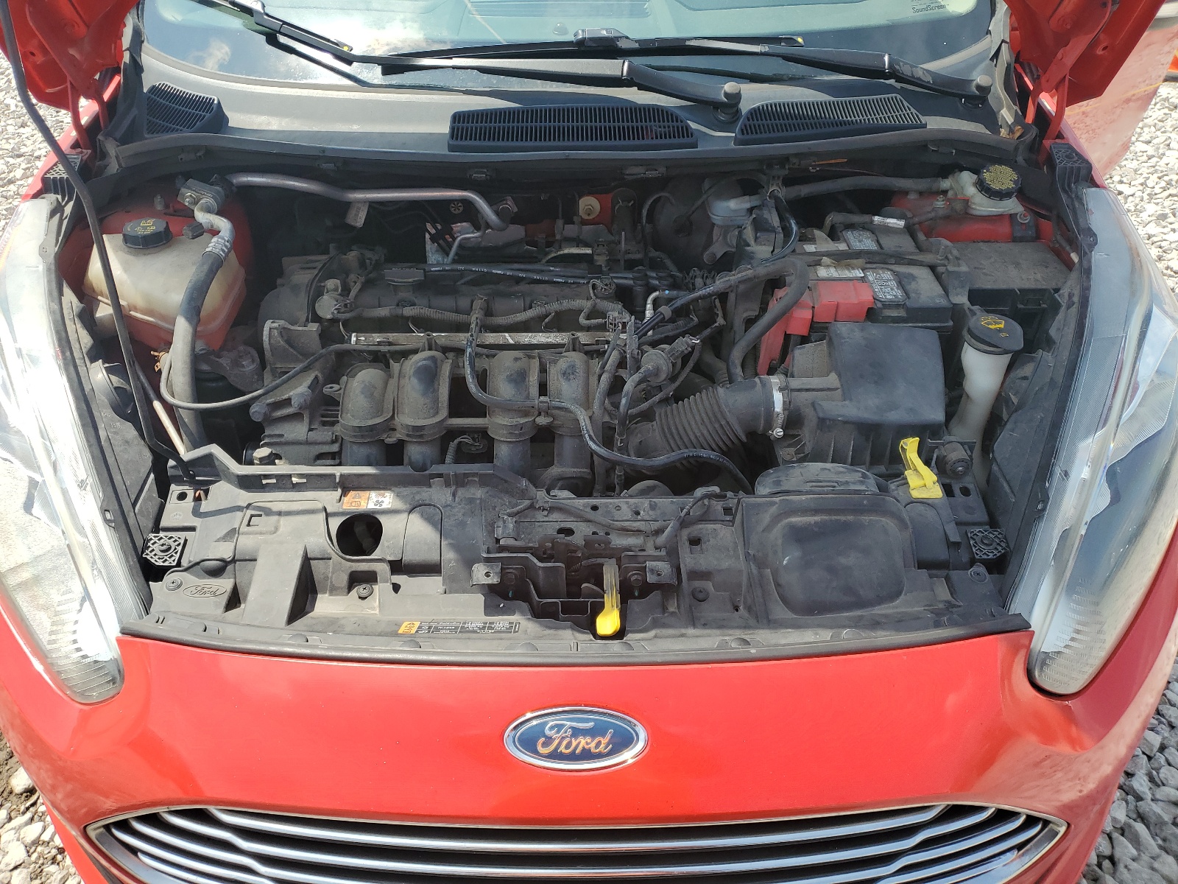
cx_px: 589
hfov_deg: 67.3
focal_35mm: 26
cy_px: 442
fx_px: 885
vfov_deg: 53.1
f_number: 1.5
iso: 50
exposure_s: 1/1667
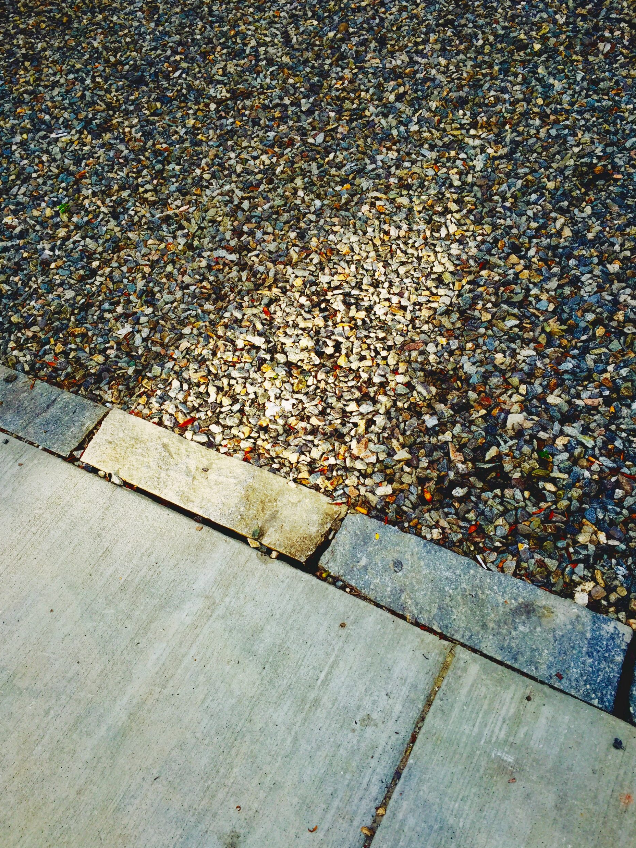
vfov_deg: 60.0
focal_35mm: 30
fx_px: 735
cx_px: 316
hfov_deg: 46.8
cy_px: 427
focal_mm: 4.15
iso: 32
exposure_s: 1/557
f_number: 2.2
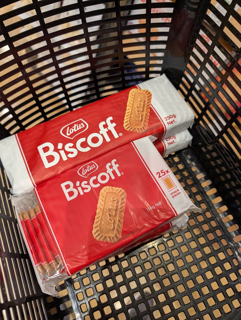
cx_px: 120
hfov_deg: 56.9
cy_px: 160
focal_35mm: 24
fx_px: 222
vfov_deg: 71.5
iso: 266
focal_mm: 6.9
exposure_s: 1/226
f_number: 1.68
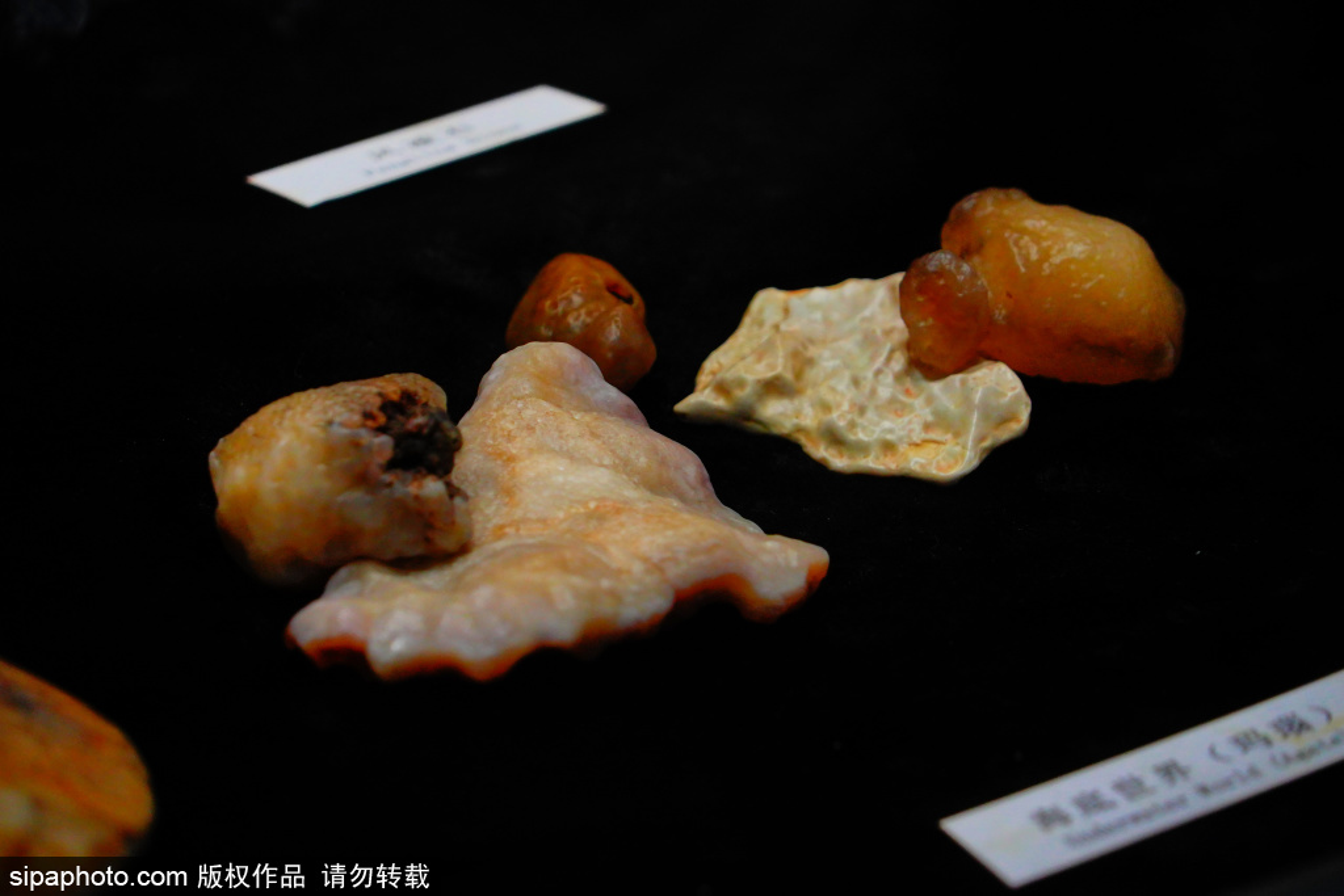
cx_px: 672
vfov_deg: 5.8
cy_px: 448
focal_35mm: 237
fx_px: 8849
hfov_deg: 8.7
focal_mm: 237
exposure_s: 1/160
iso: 1600
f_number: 6.3
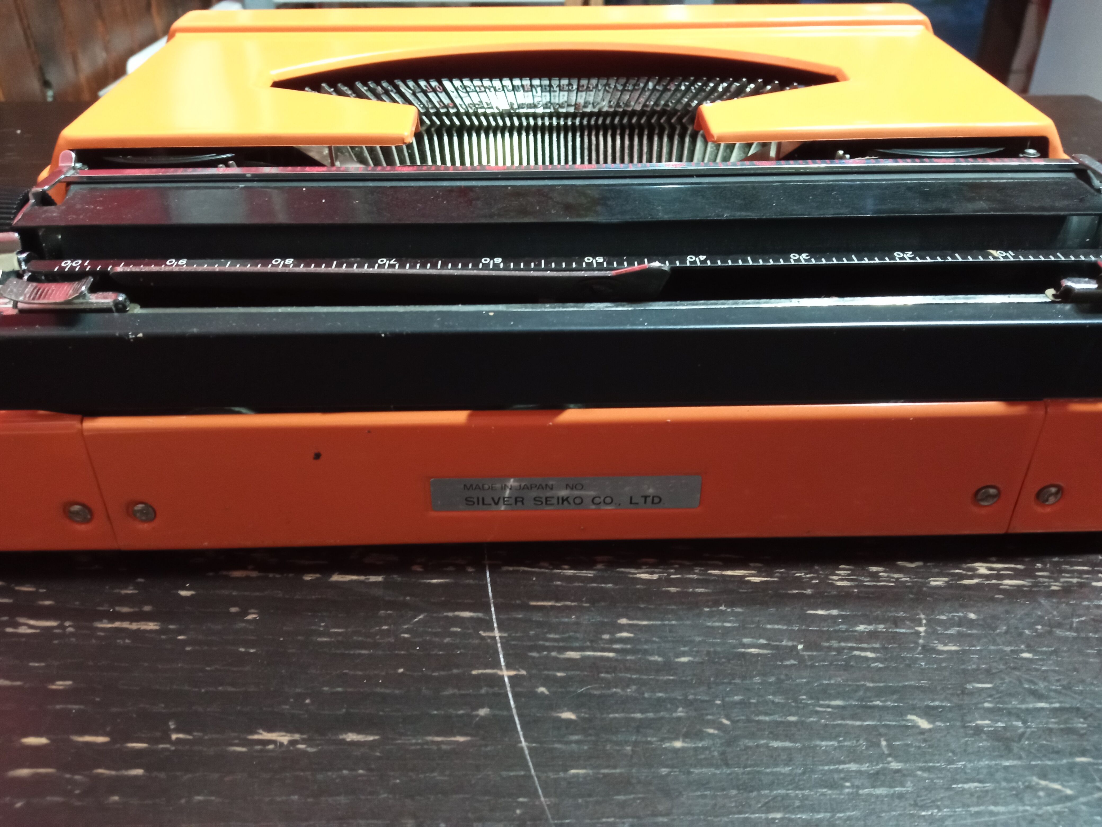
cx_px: 551
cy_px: 414
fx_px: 860
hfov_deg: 65.3
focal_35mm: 27
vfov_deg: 51.4
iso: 1112
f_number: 2.2
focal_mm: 3.79
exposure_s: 1/20
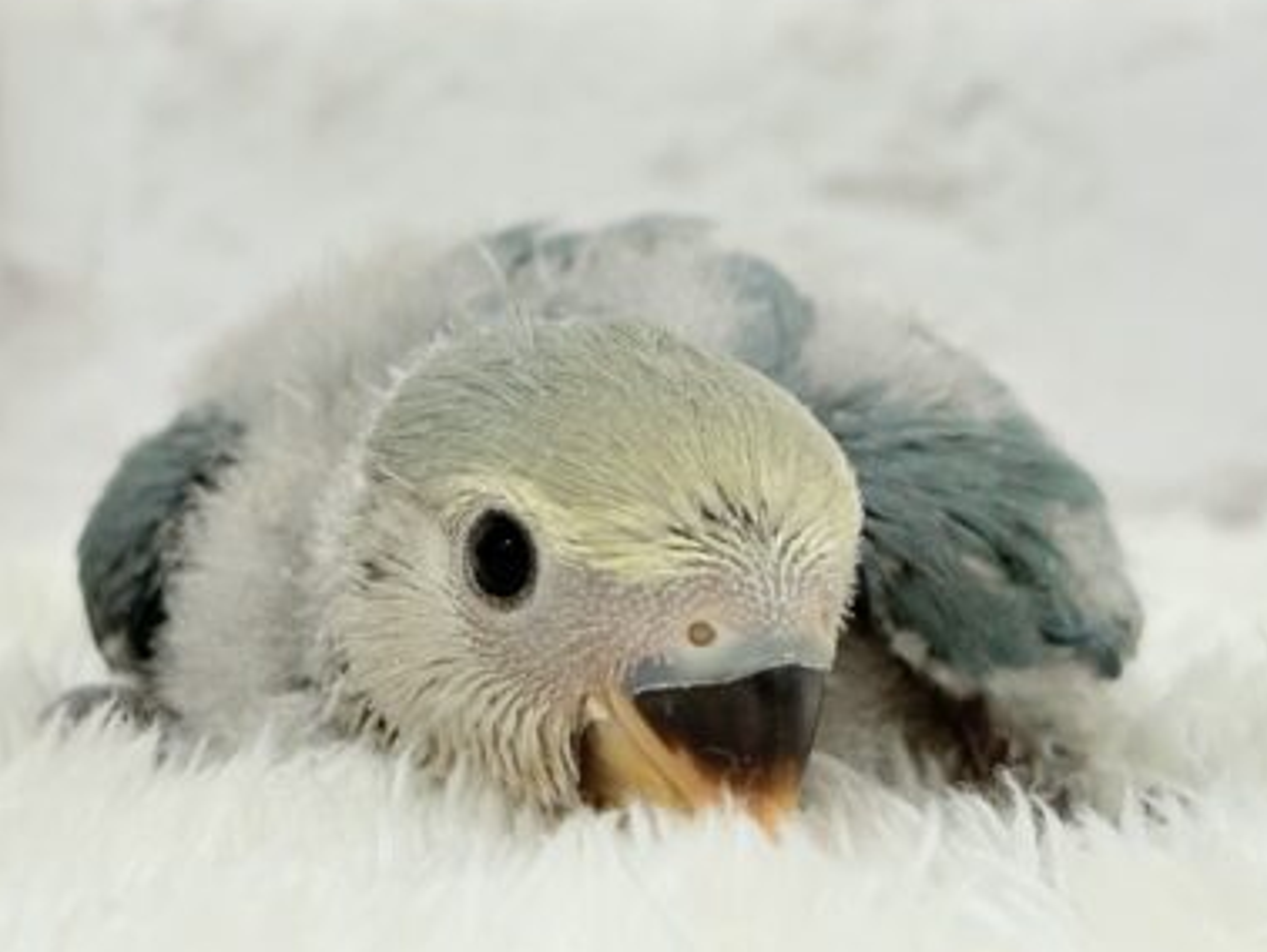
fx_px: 3223
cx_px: 560
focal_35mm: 88
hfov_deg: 22.2
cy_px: 325
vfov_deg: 16.8
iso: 50
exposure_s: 1/50
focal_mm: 5.96
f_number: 1.6
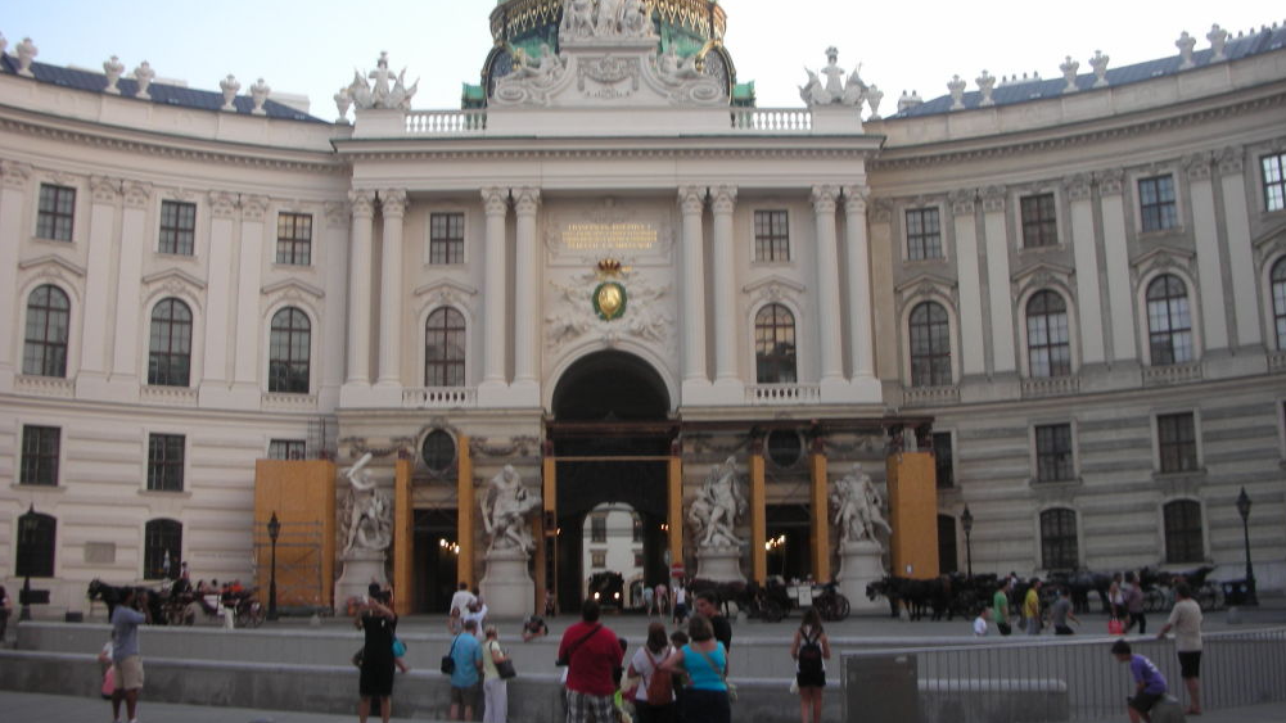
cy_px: 335
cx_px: 636
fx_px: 1330
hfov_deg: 51.6
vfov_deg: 30.4
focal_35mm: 39
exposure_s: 1/34
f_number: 3
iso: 50
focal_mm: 5.8
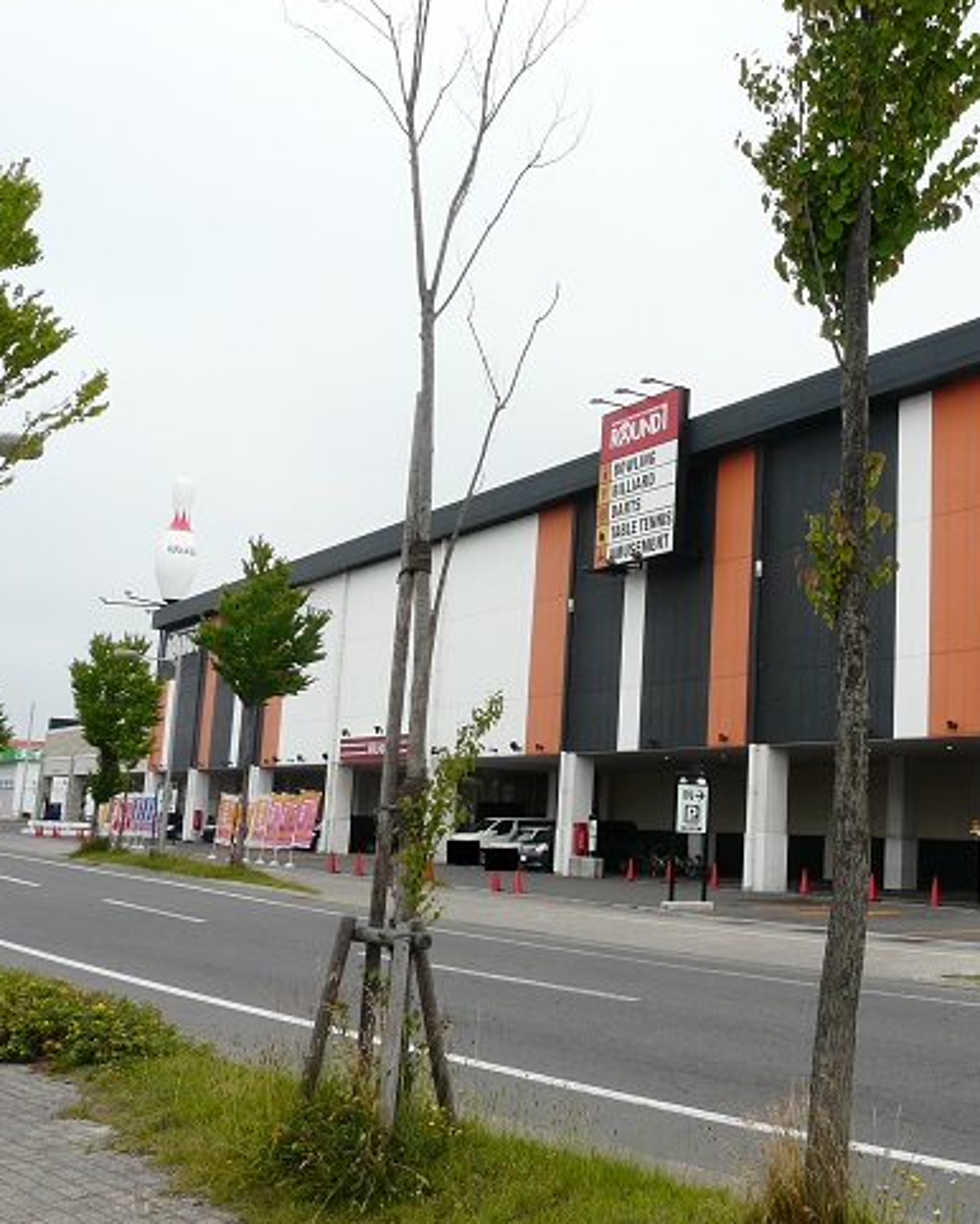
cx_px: 776
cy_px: 607
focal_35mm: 37
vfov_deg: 49.1
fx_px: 1341
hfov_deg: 38.7
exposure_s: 1/200
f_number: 5.6
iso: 100
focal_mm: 4.6
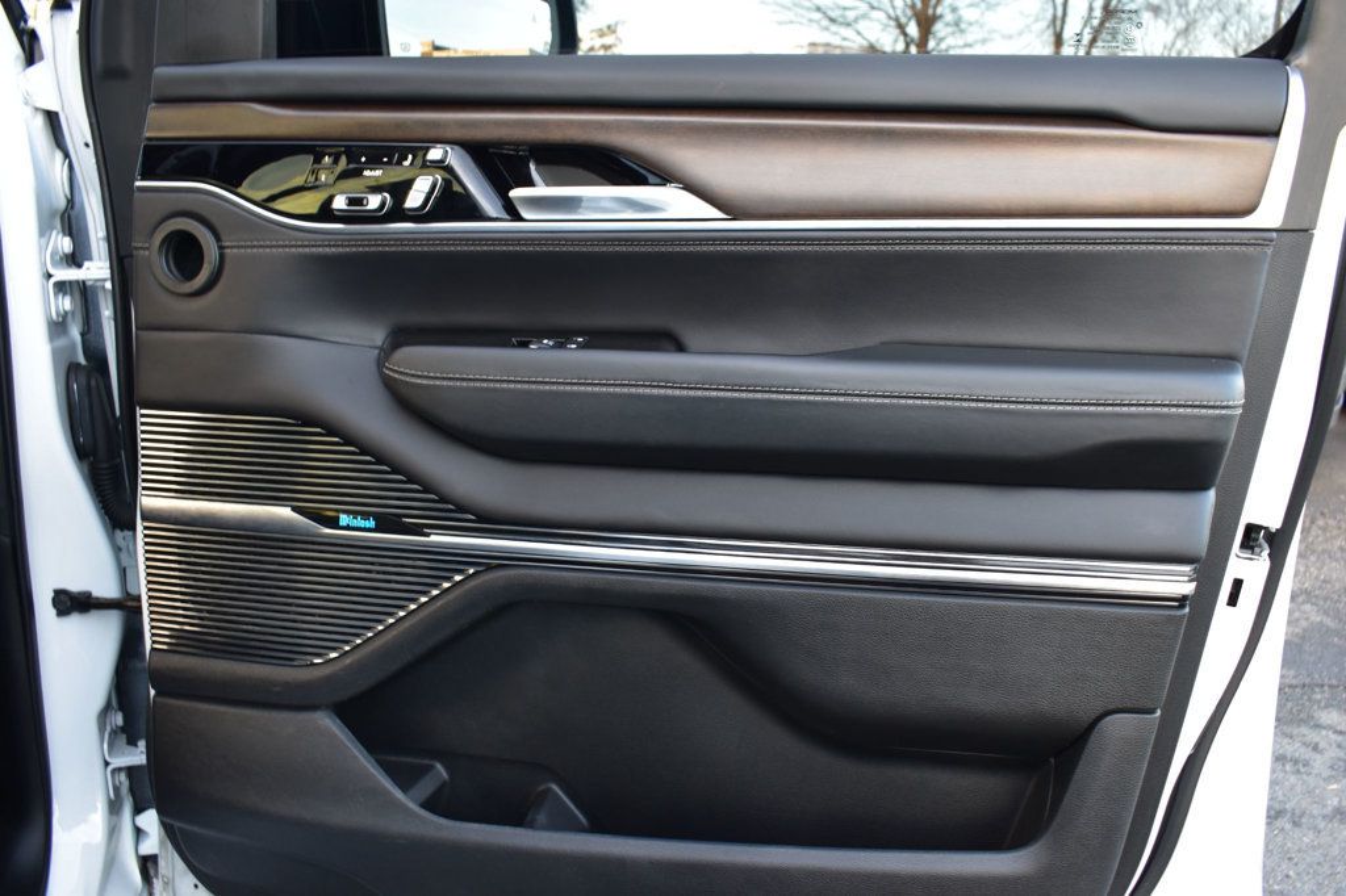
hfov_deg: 59.5
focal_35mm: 32
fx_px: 1177
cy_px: 448
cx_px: 673
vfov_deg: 41.7
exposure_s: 1/20
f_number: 6.3
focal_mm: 21
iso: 400
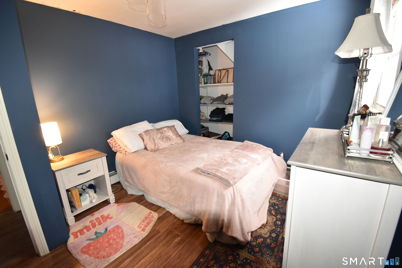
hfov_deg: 100.4
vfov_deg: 77.3
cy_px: 134
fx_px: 167
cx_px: 201
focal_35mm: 15
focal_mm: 10
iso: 1250
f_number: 5
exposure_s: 1/15
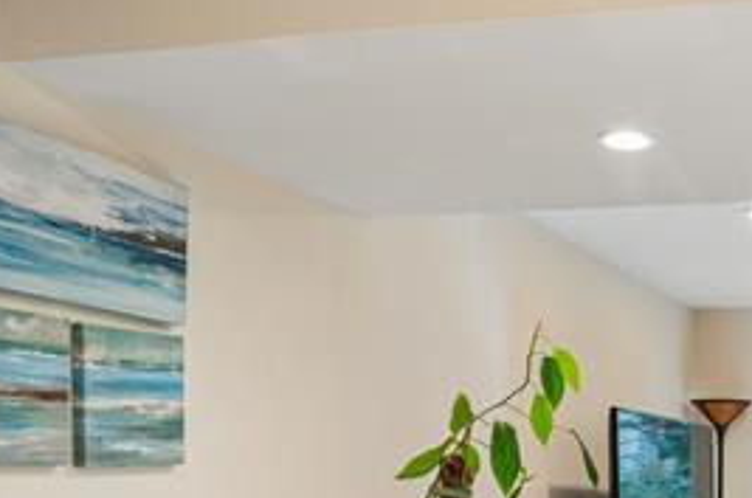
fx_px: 1063
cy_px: 495
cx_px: 800
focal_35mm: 51
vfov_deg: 25.1
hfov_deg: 34.4
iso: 320
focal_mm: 17
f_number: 9
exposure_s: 1/3
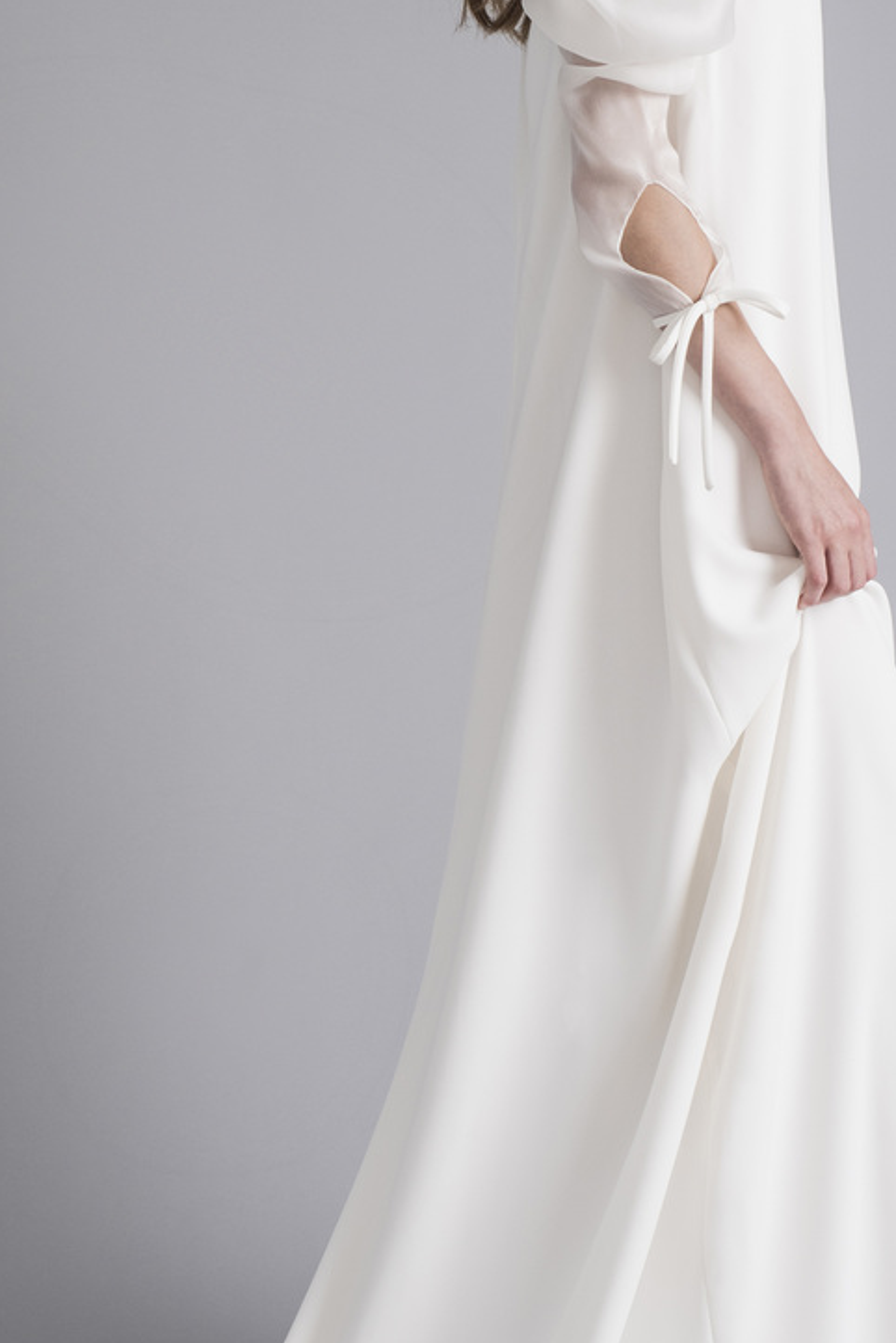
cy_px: 547
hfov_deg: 12.2
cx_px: 268
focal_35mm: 112
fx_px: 4177
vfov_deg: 18.2
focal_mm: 50
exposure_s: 1/125
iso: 80
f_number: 9
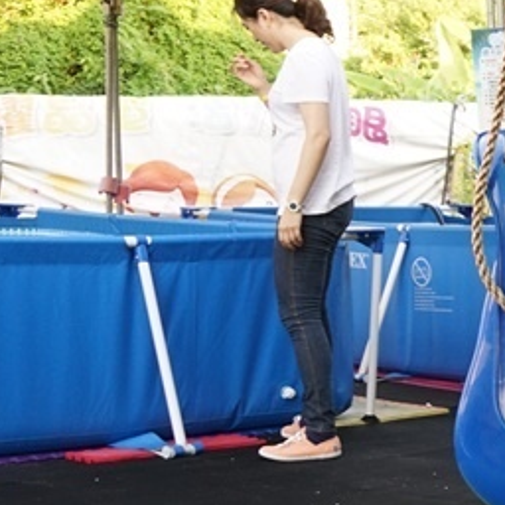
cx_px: 1000
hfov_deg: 14.3
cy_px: 344
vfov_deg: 17.0
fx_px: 1684
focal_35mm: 102
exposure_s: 1/160
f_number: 4
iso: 400
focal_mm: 20
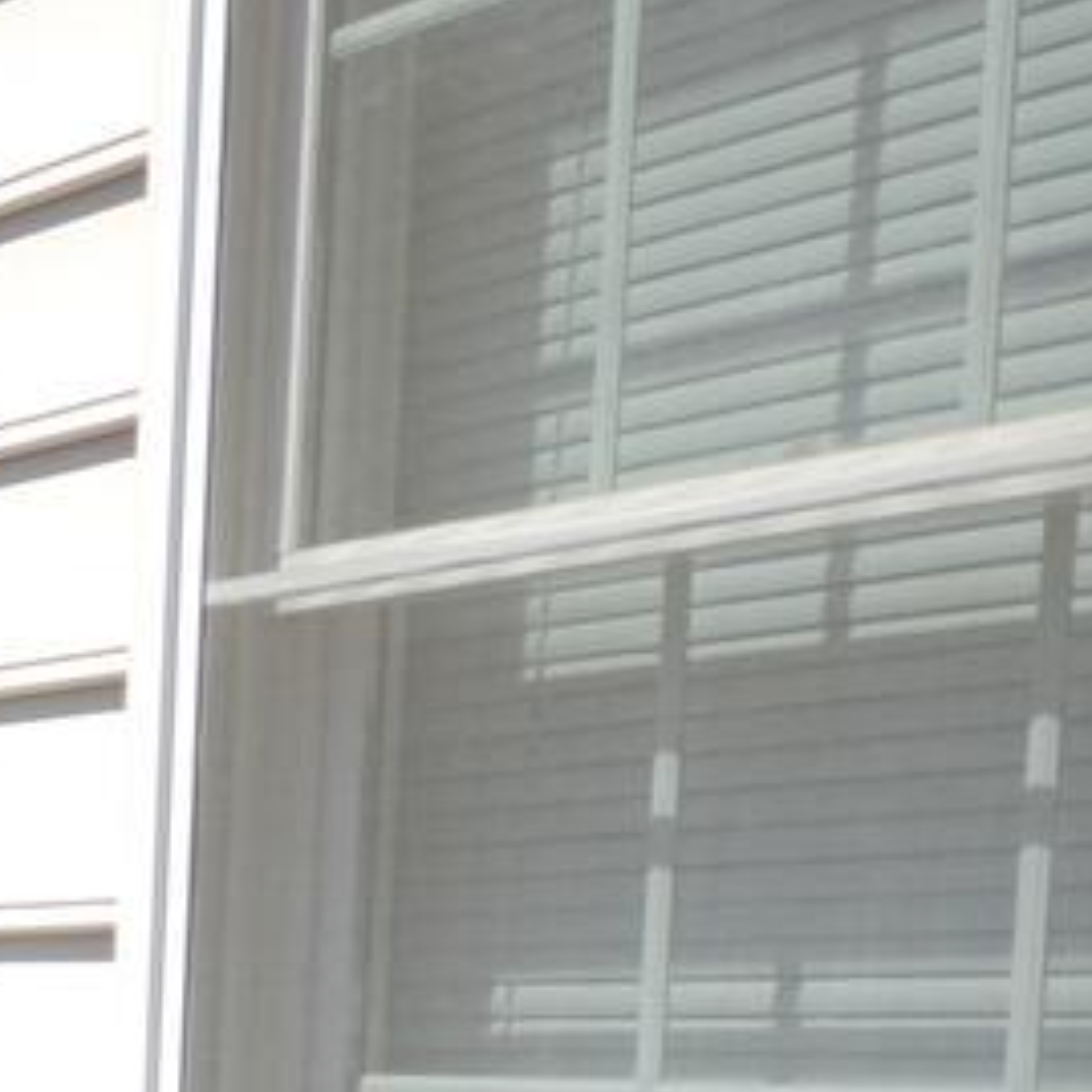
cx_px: -2009
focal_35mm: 97
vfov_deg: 16.9
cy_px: 1394
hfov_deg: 11.7
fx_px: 3462
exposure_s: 1/500
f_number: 5
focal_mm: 10
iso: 100
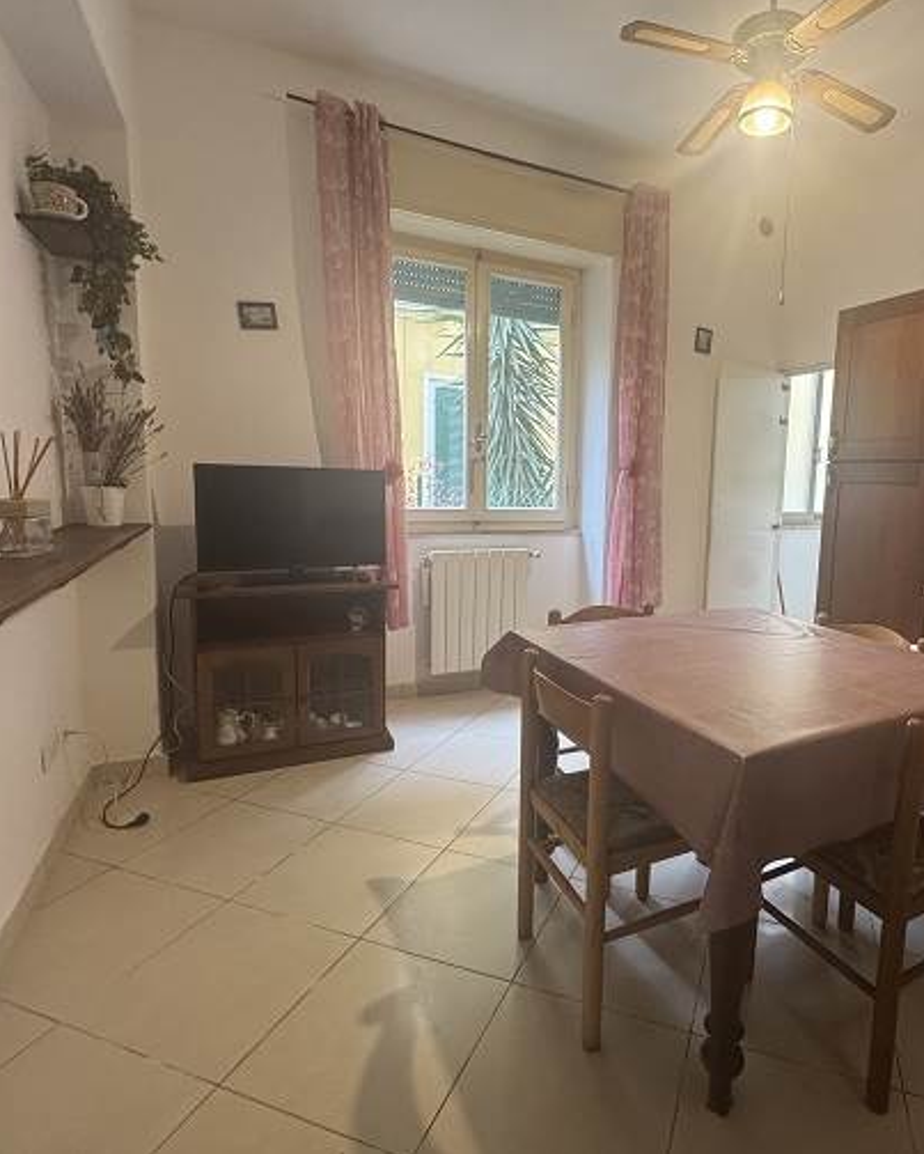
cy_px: 559
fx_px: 649
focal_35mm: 19
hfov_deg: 69.4
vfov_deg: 83.2
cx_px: 596
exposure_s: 1/98
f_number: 2.2
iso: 320
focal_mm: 2.22
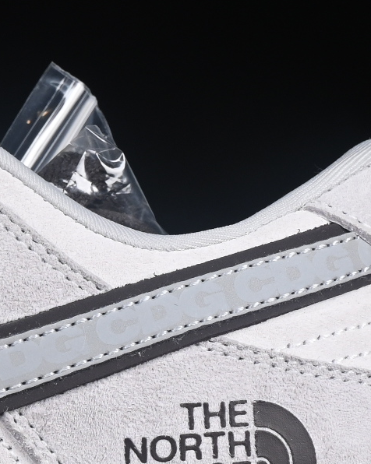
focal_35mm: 329
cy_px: 225
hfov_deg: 4.7
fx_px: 4520
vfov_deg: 5.9
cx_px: -278
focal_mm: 50
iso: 160
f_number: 8
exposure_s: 1/80
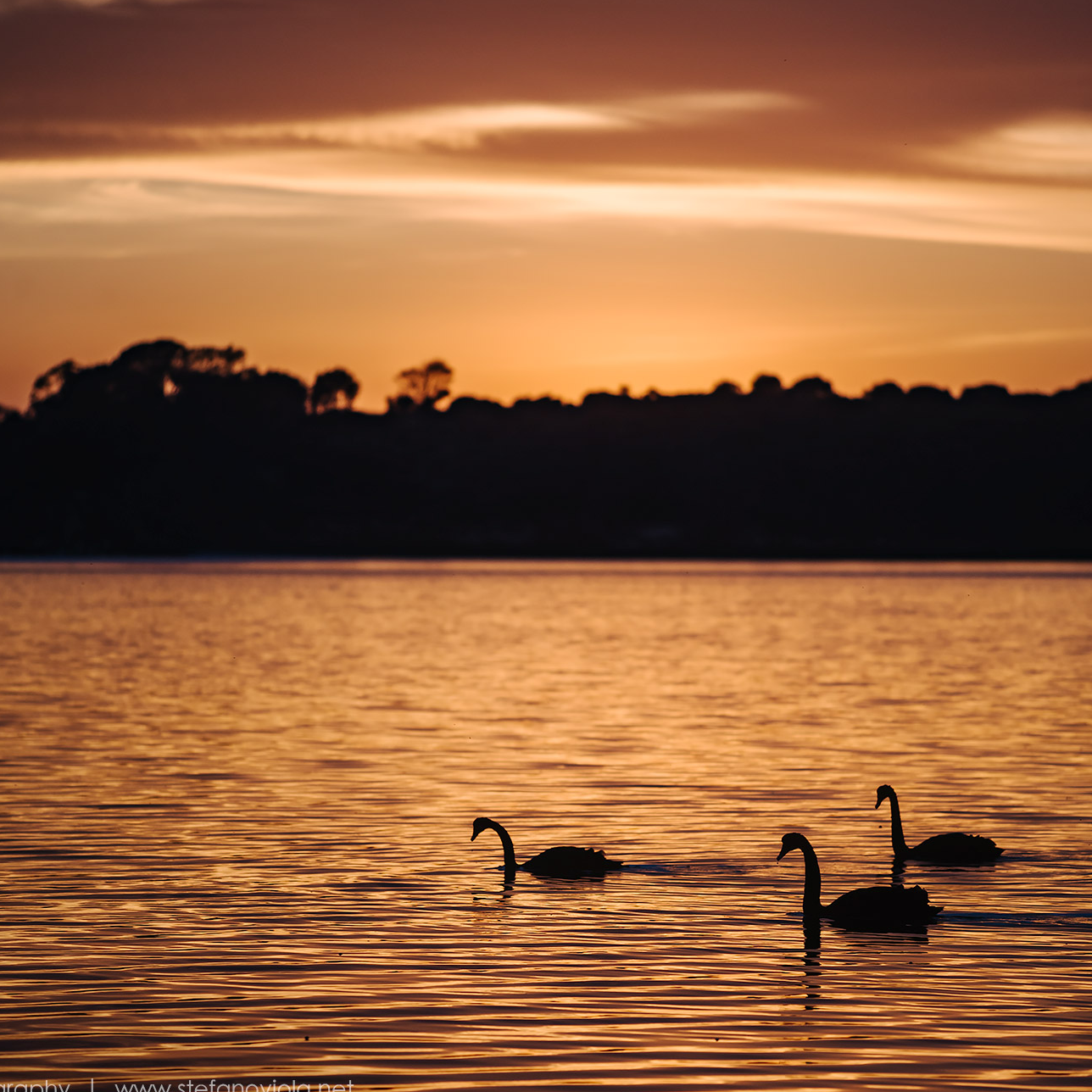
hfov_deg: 6.6
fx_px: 9422
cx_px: 602
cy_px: 557
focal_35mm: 264
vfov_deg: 6.6
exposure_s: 1/250
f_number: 4
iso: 100
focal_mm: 200
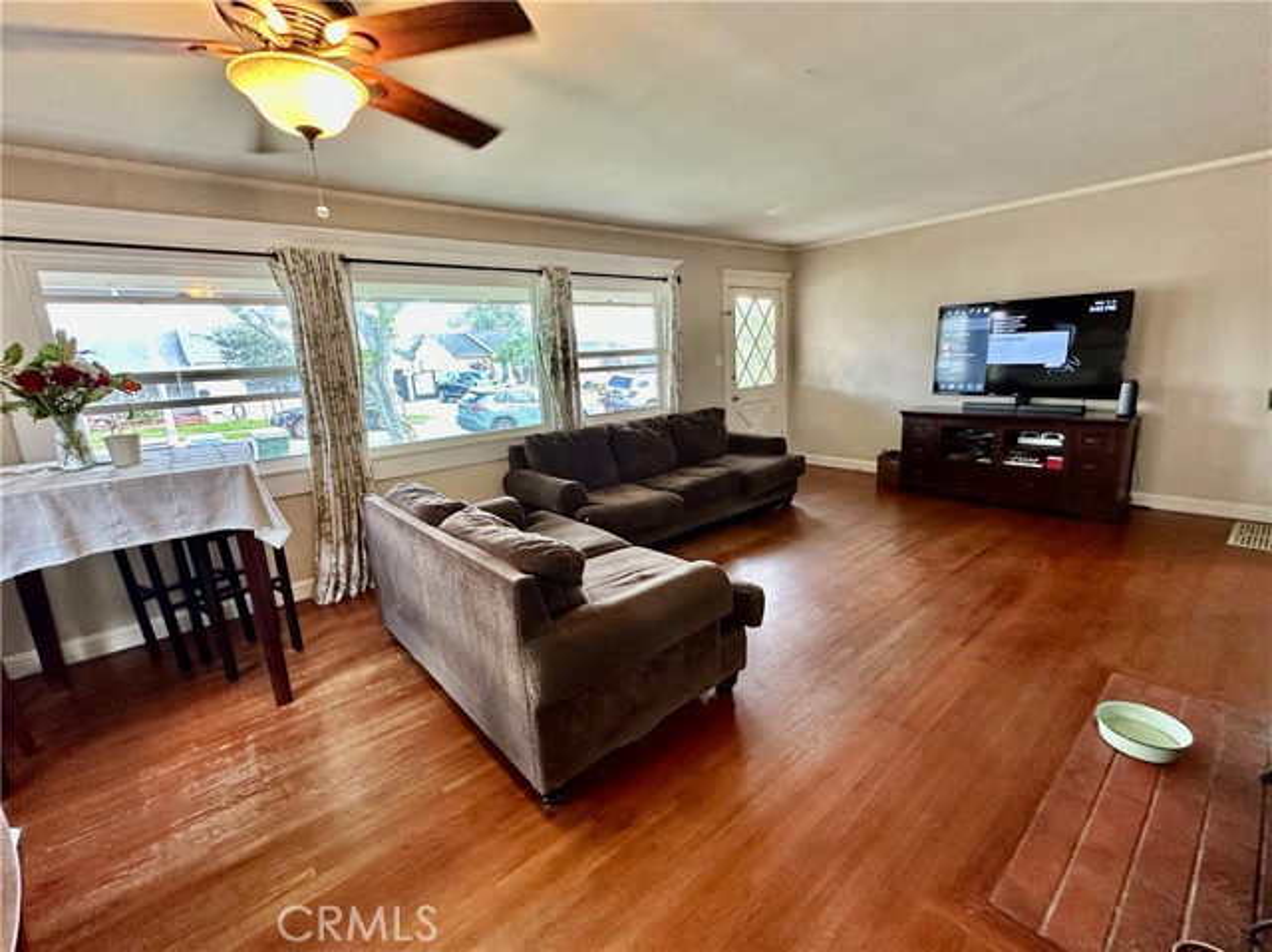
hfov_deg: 102.1
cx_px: 636
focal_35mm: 14
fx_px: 514
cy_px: 476
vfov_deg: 85.6
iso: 320
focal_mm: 2.22
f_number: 2.2
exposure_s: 1/60
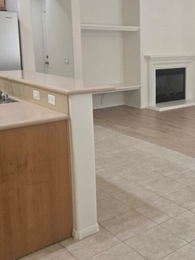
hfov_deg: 30.5
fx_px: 346
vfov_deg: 40.8
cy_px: 91
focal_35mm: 46
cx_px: 165
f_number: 1.8
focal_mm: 5.4
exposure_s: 1/120
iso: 200
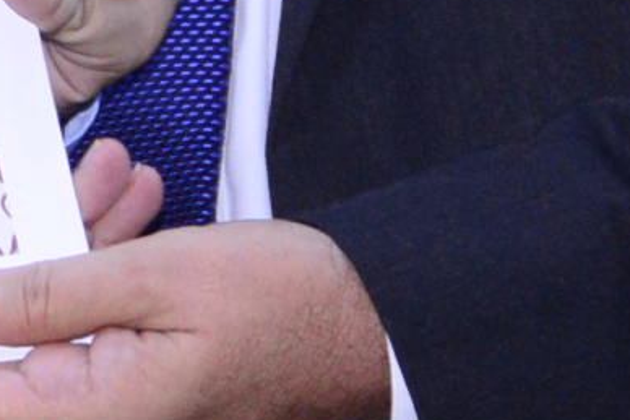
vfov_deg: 2.7
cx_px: -930
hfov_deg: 3.9
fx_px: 8963
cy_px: -576
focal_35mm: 512
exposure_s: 1/60
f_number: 5.6
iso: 2000
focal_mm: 66
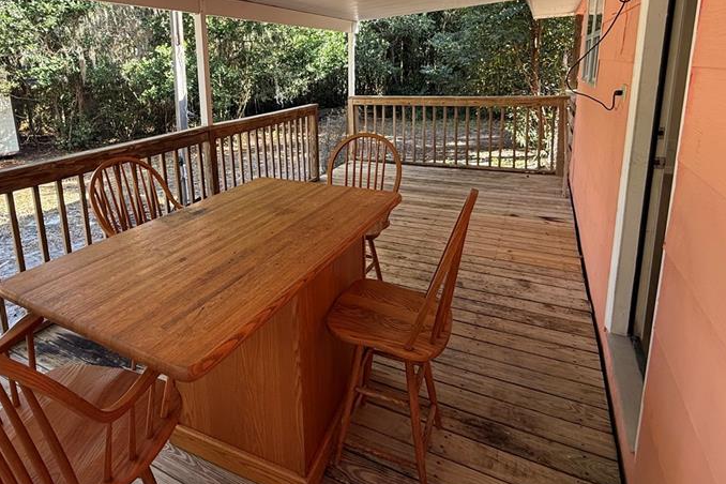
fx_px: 444
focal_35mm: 22
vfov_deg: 55.7
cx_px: 290
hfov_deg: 77.7
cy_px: 152
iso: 80
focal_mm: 2.22
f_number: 2.2
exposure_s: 1/99
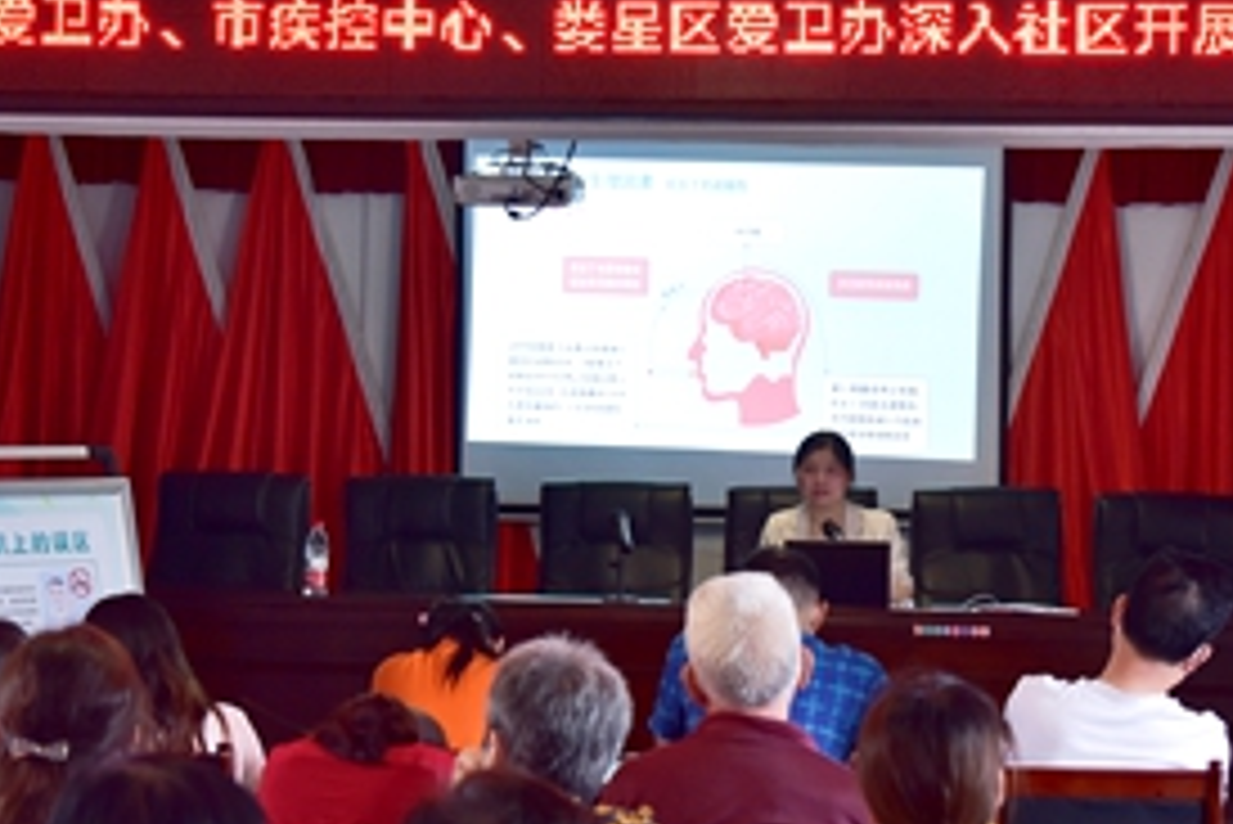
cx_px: 774
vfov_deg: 15.4
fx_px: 3050
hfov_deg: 22.8
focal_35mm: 89
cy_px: 414
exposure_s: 1/80
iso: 640
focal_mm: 46
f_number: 4.5
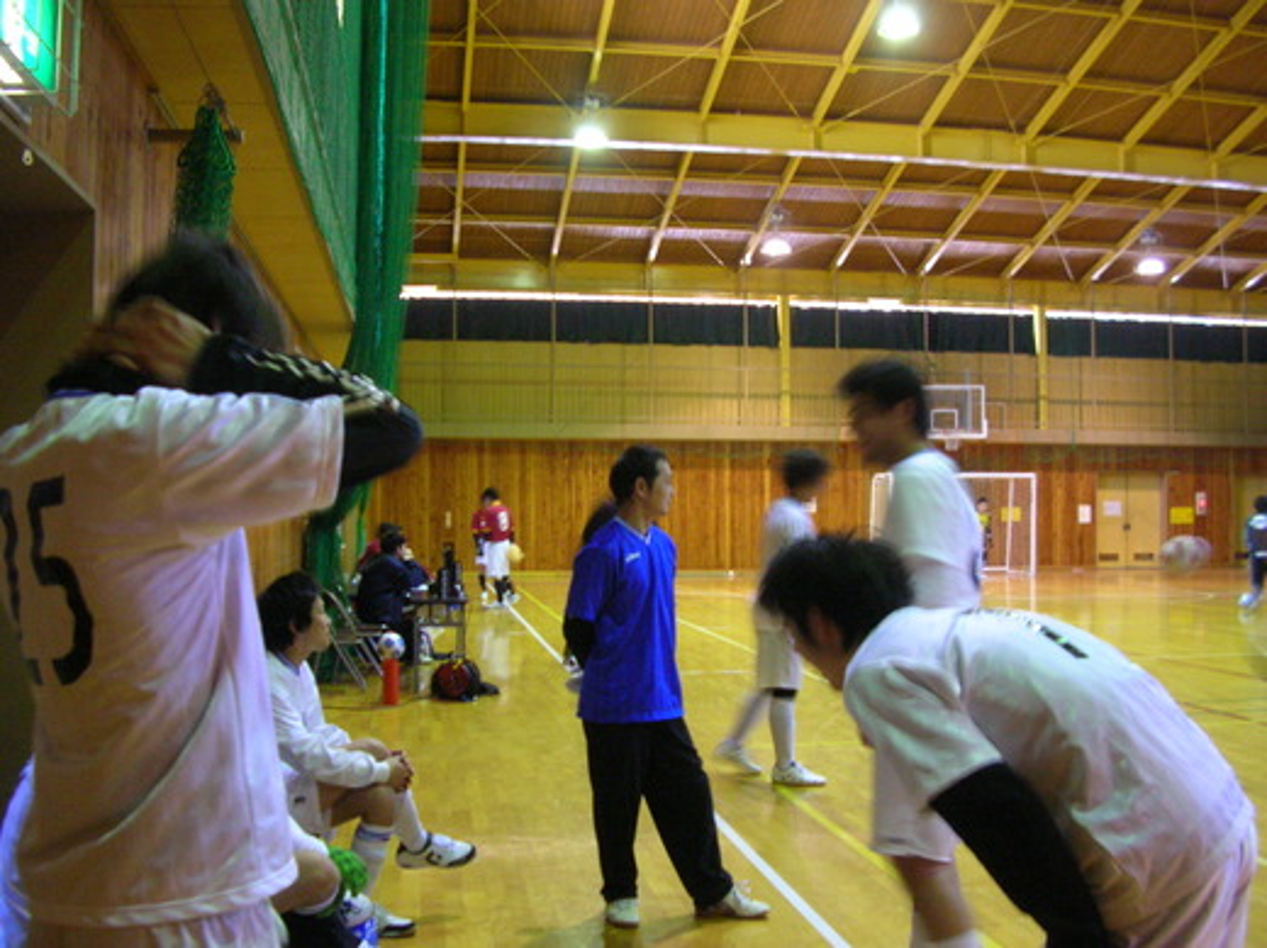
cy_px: 474
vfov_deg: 40.6
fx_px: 1280
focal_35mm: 35
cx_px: 634
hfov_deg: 52.7
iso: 200
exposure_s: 1/5
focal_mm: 5.8
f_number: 2.8
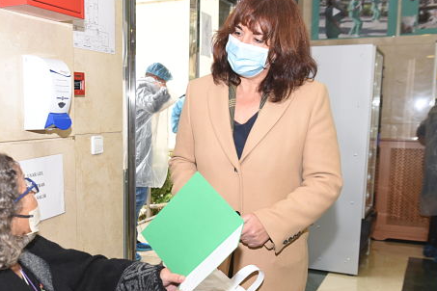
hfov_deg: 41.4
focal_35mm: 47
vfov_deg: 28.4
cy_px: 199
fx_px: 570
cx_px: 148
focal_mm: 32
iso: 1000
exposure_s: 1/125
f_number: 5.6
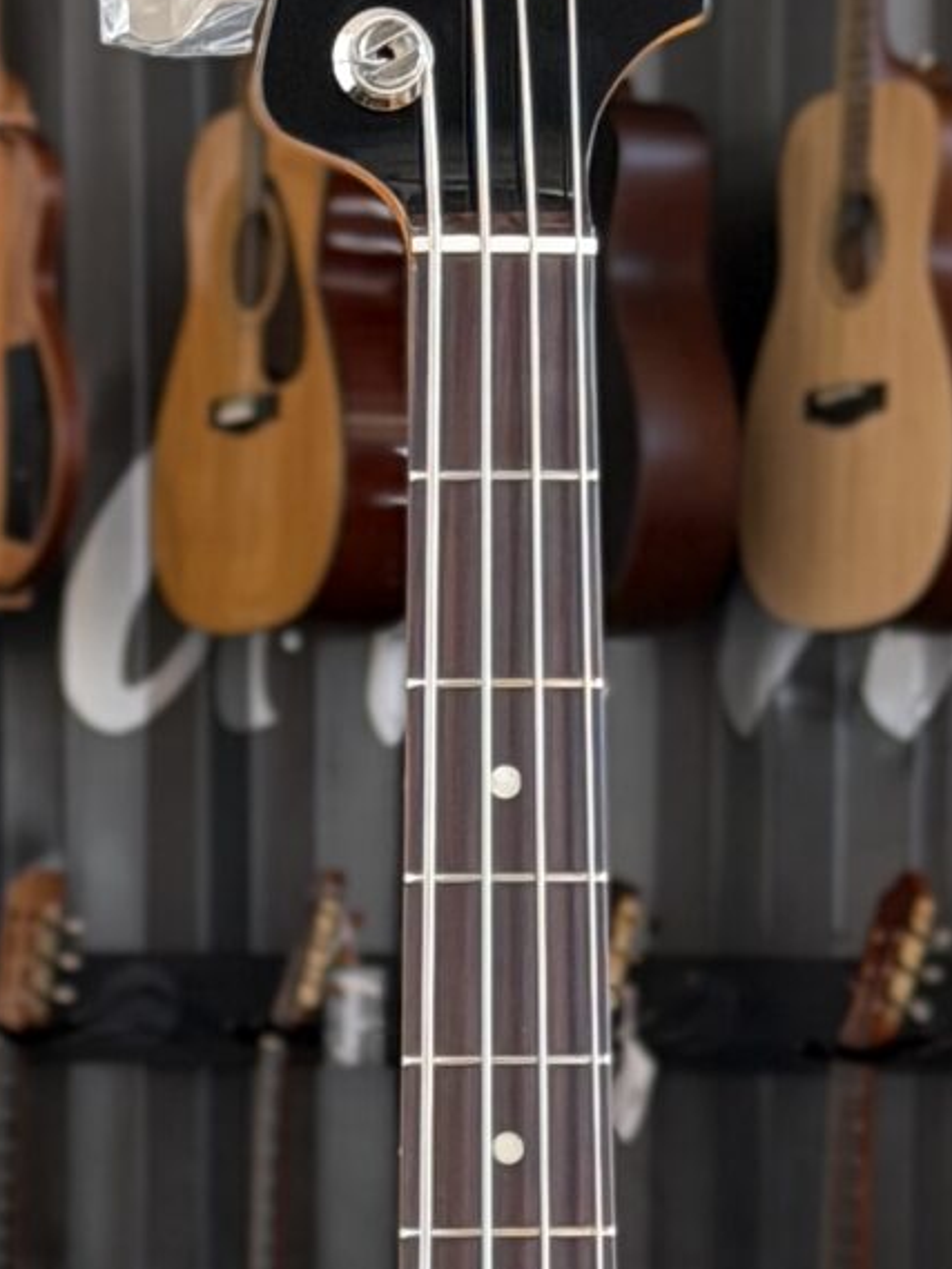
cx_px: 468
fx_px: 7918
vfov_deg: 9.0
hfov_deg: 6.9
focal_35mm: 216
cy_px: 1820
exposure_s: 1/121
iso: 64
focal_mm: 6.76
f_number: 1.78
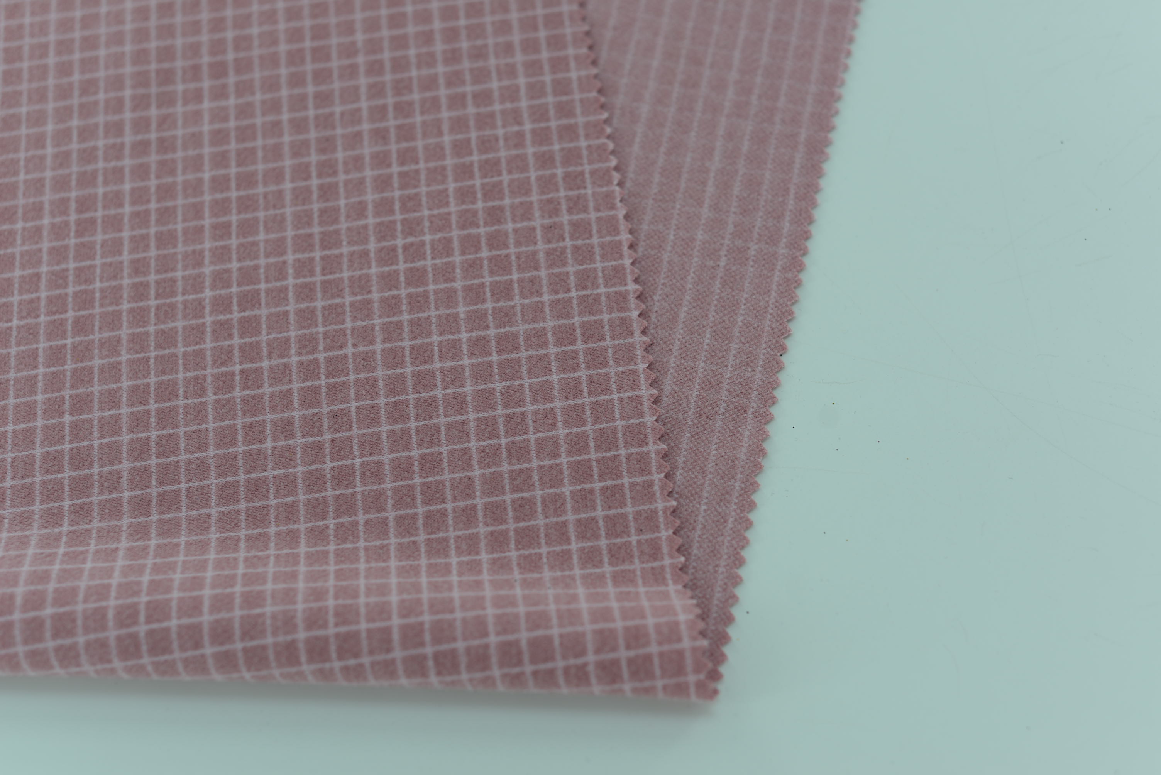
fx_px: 1613
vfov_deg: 27.0
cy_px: 388
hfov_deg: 39.6
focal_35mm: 50
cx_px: 580
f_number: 3.5
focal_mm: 50
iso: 100
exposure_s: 1/250
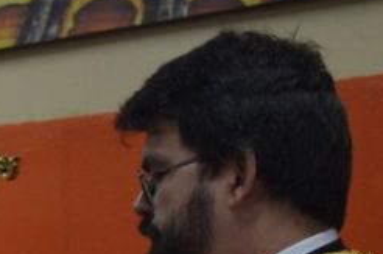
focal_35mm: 250
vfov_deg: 5.4
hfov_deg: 7.9
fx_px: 2655
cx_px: -357
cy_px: 432
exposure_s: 1/60
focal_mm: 40
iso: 400
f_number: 4.5
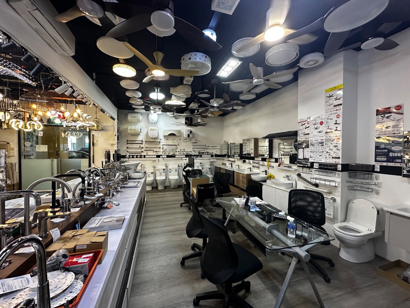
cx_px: 205
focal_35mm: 14
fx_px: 166
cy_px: 154
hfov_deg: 102.1
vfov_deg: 85.7
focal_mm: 2.22
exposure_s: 1/100
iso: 200
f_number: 2.2
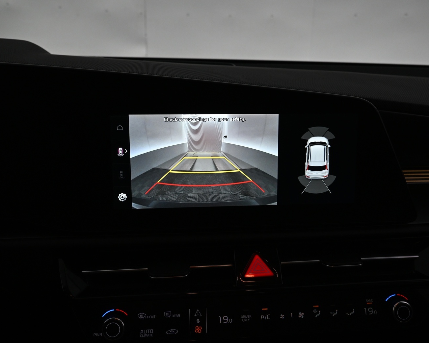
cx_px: 216
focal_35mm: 28
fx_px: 356
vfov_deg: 51.5
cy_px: 169
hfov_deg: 62.2
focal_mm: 16
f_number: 5
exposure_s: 1/100
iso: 640
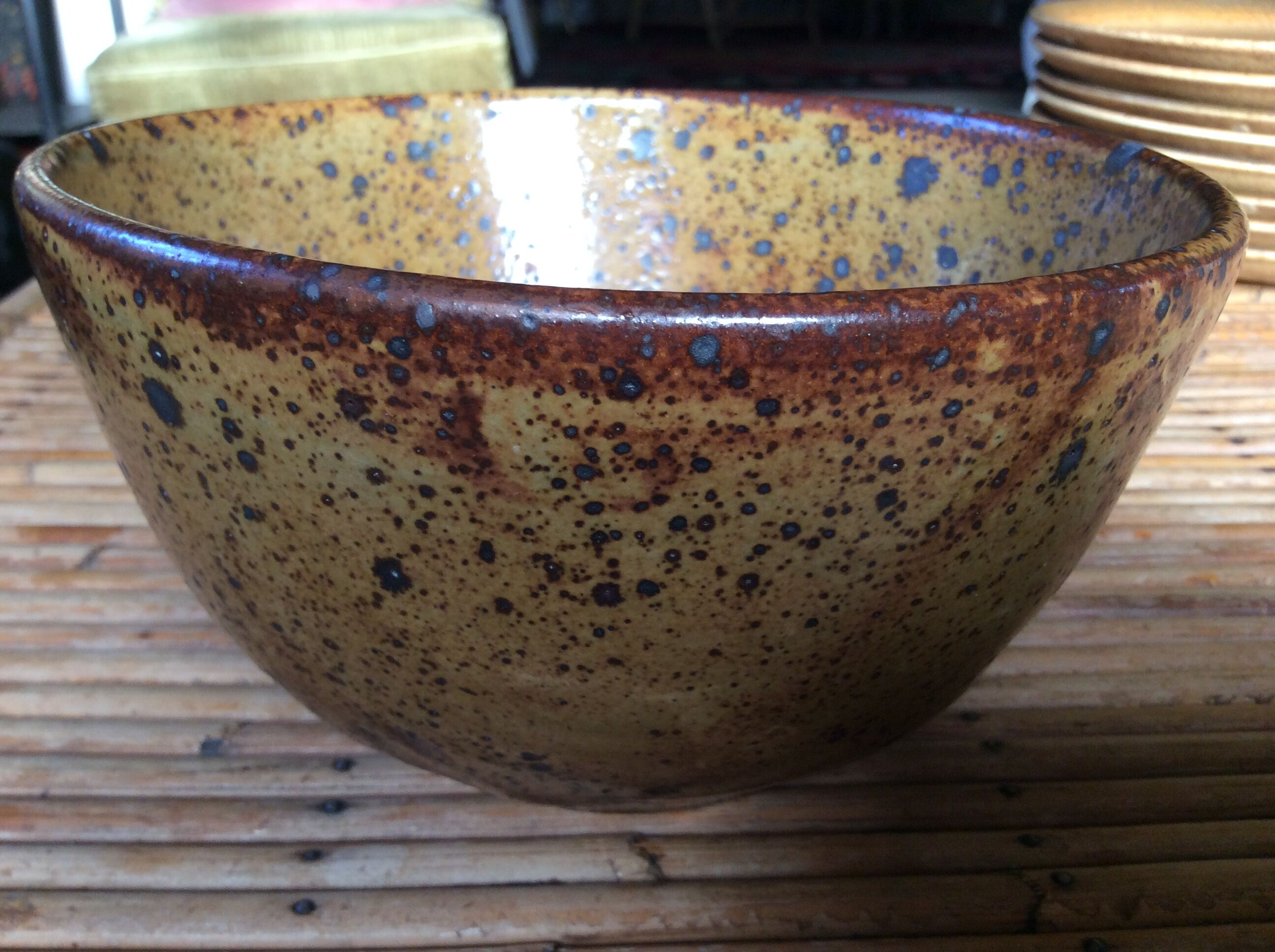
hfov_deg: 56.9
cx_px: 638
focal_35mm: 32
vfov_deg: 44.1
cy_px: 476
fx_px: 1177
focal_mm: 3.3
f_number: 2.4
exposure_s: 1/25
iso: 64
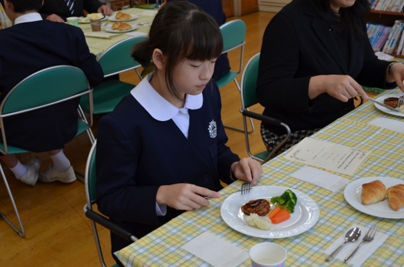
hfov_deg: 41.2
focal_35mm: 48
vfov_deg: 27.9
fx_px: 537
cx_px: 202
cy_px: 134
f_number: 5
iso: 400
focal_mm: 32
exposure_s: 1/100
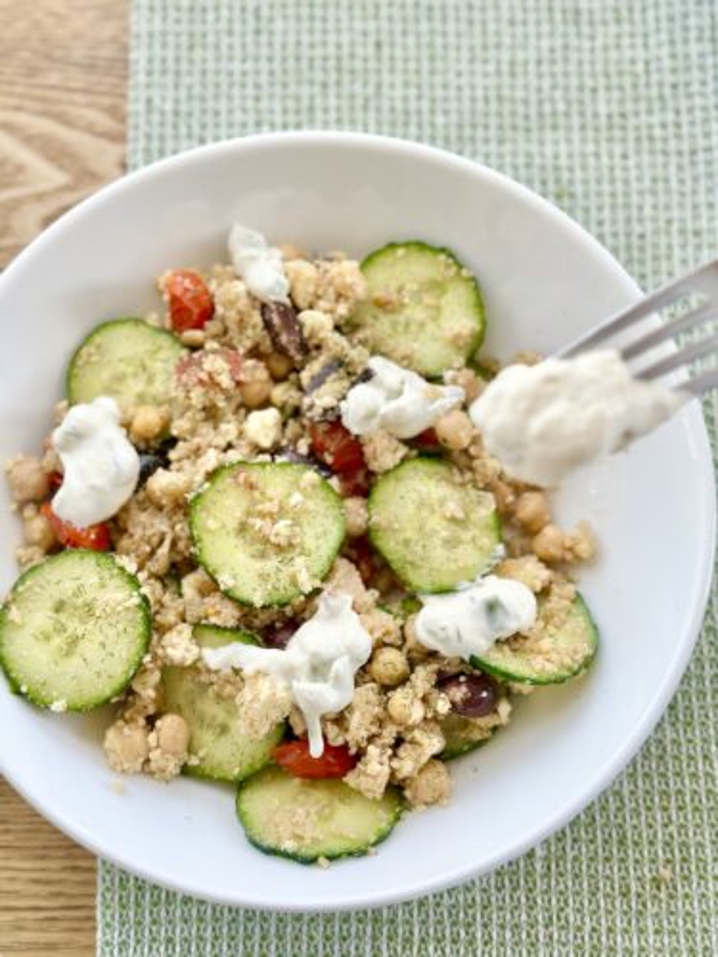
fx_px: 1327
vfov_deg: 39.7
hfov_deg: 30.3
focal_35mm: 48
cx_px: 359
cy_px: 478
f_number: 1.78
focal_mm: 6.86
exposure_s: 1/169
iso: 100
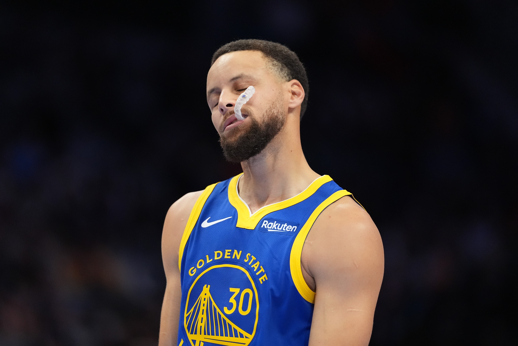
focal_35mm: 300
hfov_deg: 6.9
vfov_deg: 4.6
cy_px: 173
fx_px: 4316
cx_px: 259
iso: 5000
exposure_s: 1/2000
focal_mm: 300
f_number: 2.8
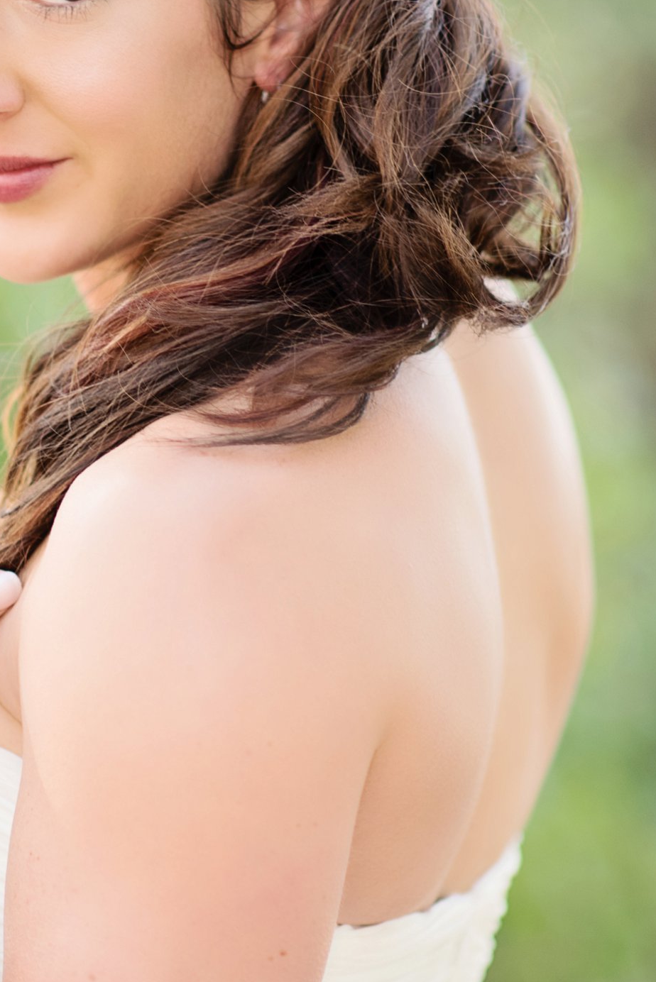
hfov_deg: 7.5
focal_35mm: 184
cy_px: 366
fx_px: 5024
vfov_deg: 11.2
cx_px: 80
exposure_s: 1/500
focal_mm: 85
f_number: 1.6
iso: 200
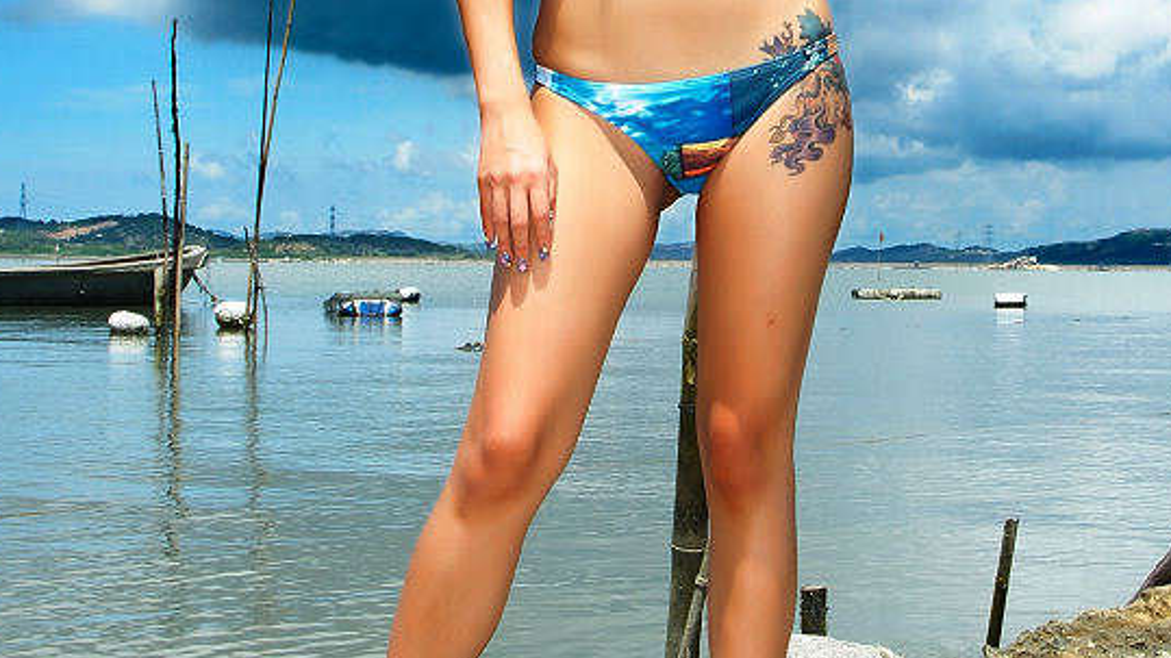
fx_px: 1956
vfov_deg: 18.8
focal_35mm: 63
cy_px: 66
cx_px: 697
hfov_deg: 33.2
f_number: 10
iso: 100
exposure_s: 1/125
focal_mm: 18
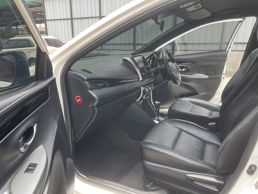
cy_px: 97
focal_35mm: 25
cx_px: 129
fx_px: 186
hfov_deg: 69.4
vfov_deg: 54.9
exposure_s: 1/332
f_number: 1.6
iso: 32
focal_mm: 5.1
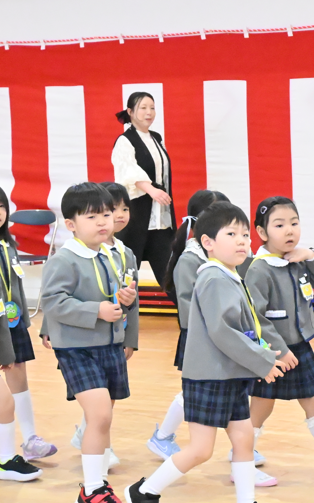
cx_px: 199
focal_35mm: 110
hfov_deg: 11.9
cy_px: 254
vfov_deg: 19.0
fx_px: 1502
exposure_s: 1/1250
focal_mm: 32.5
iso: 16000
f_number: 6.3
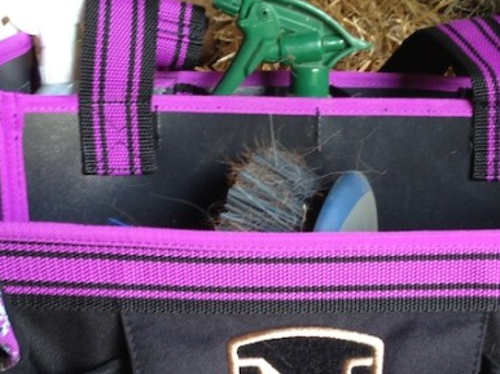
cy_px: 379
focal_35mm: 77
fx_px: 1112
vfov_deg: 18.6
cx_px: 298
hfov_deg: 25.3
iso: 50
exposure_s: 1/20
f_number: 2.4
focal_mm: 4.12
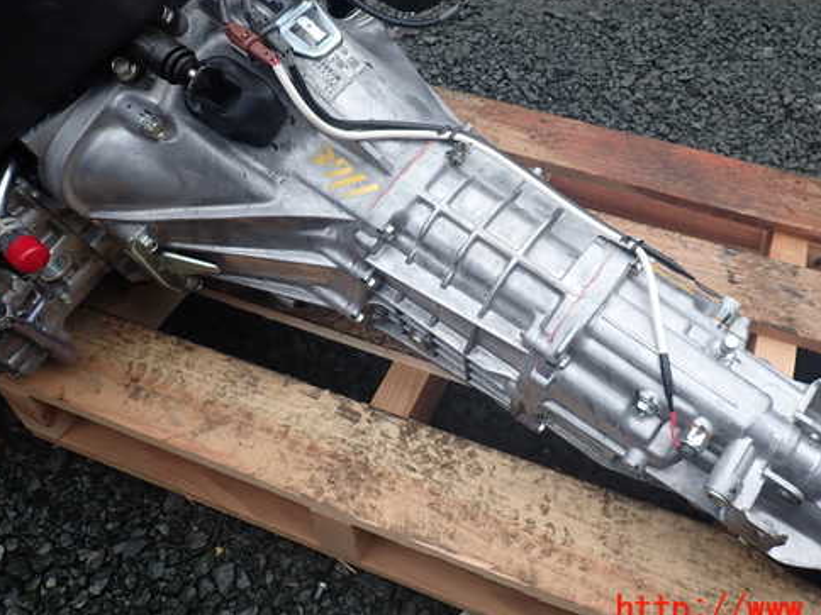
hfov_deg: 57.9
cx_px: 490
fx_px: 735
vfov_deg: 45.2
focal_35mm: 31
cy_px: 251
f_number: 2.8
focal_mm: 4.5
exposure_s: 1/320
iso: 100
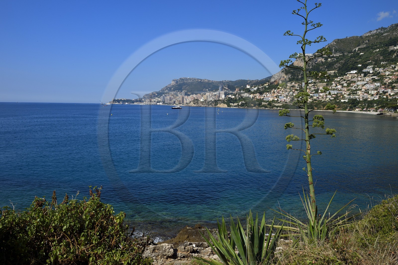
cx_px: 199
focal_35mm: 24
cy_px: 132
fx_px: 265
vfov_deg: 53.1
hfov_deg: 73.8
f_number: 16
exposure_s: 1/250
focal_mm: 24
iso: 200
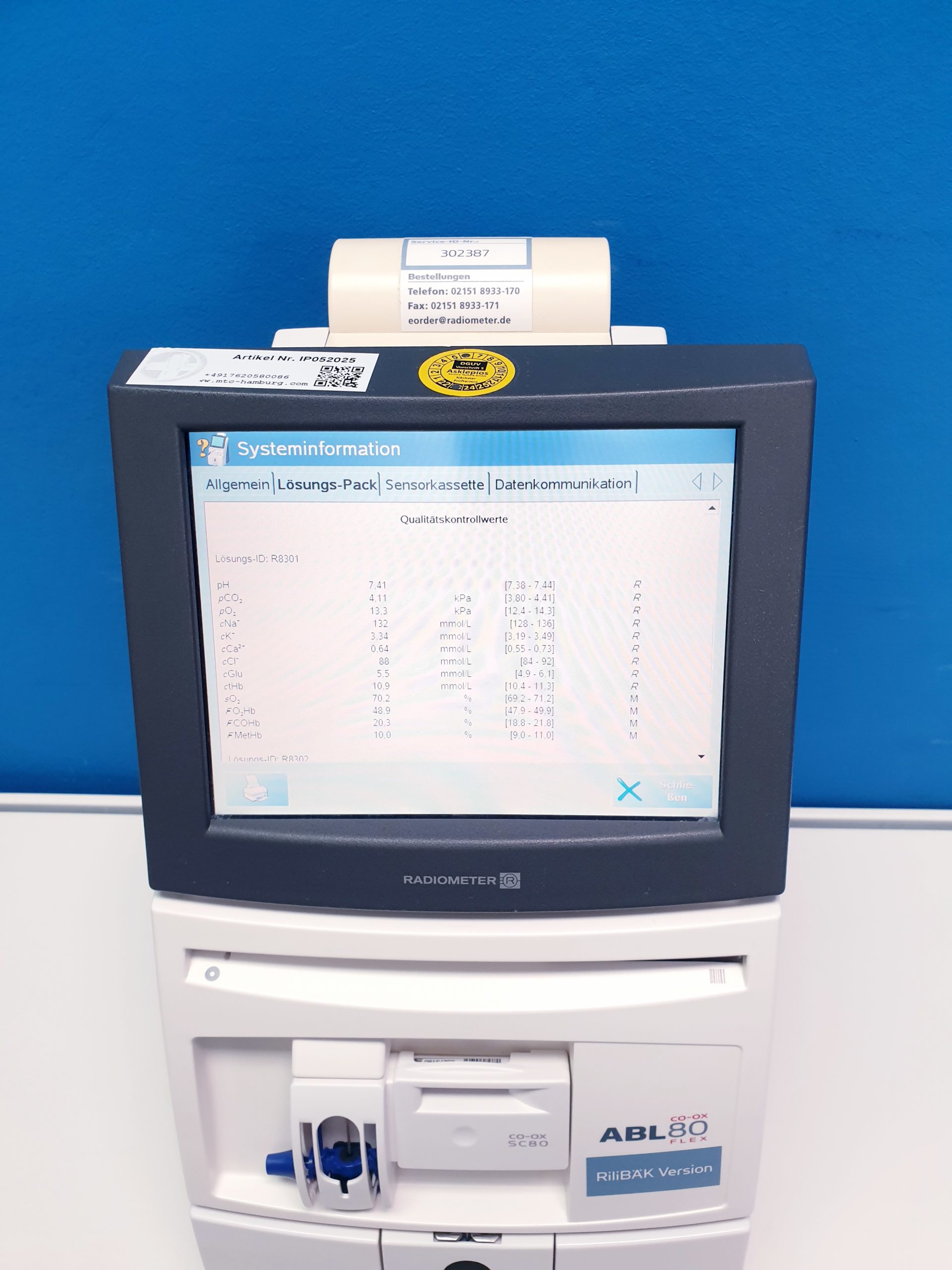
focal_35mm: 26
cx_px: 476
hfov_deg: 53.1
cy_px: 635
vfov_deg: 67.3
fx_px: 953
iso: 125
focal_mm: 4.3
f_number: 2.4
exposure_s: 1/50
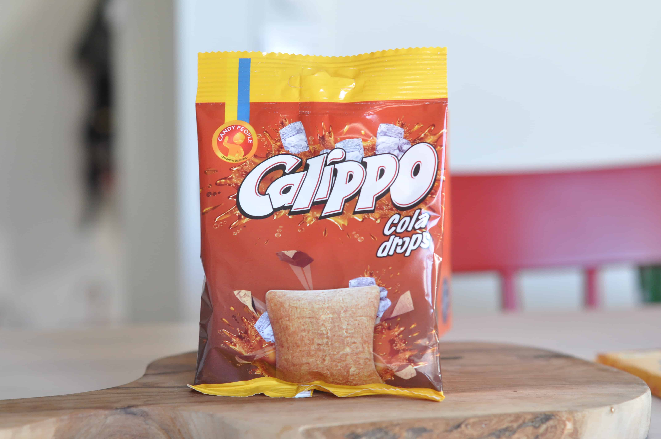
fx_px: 1375
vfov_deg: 18.1
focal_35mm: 75
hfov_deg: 27.0
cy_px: 220
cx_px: 330
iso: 720
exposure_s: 1/60
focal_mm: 50
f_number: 4
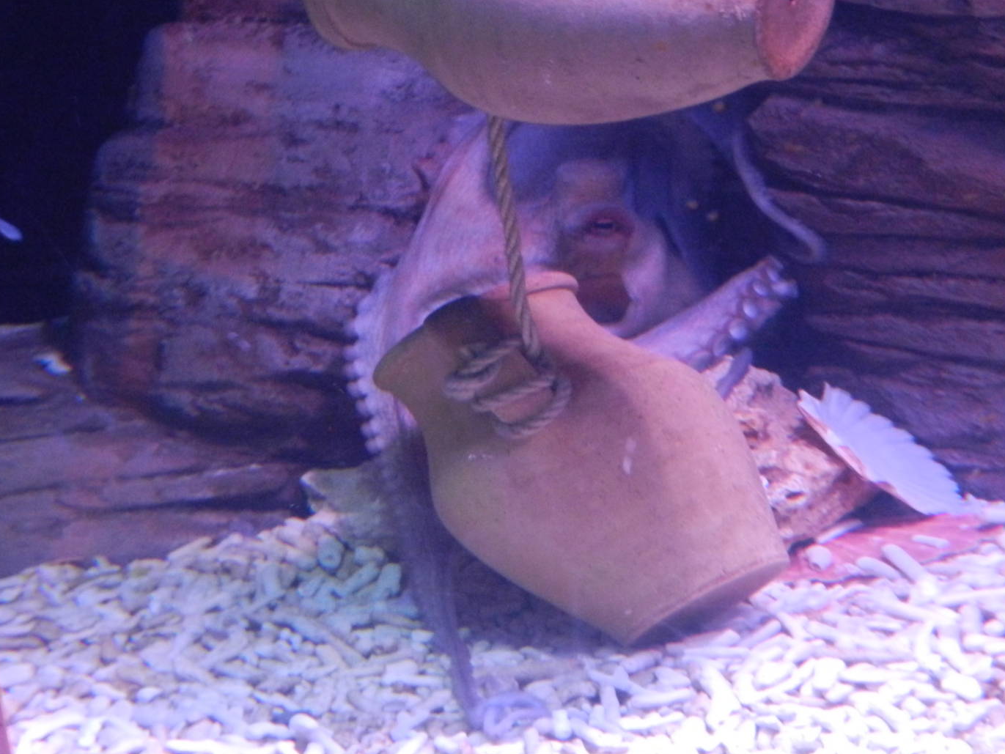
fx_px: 2033
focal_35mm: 70
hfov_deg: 27.7
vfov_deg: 21.0
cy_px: 316
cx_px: 581
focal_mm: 10.7
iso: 560
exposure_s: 1/13
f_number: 4.6
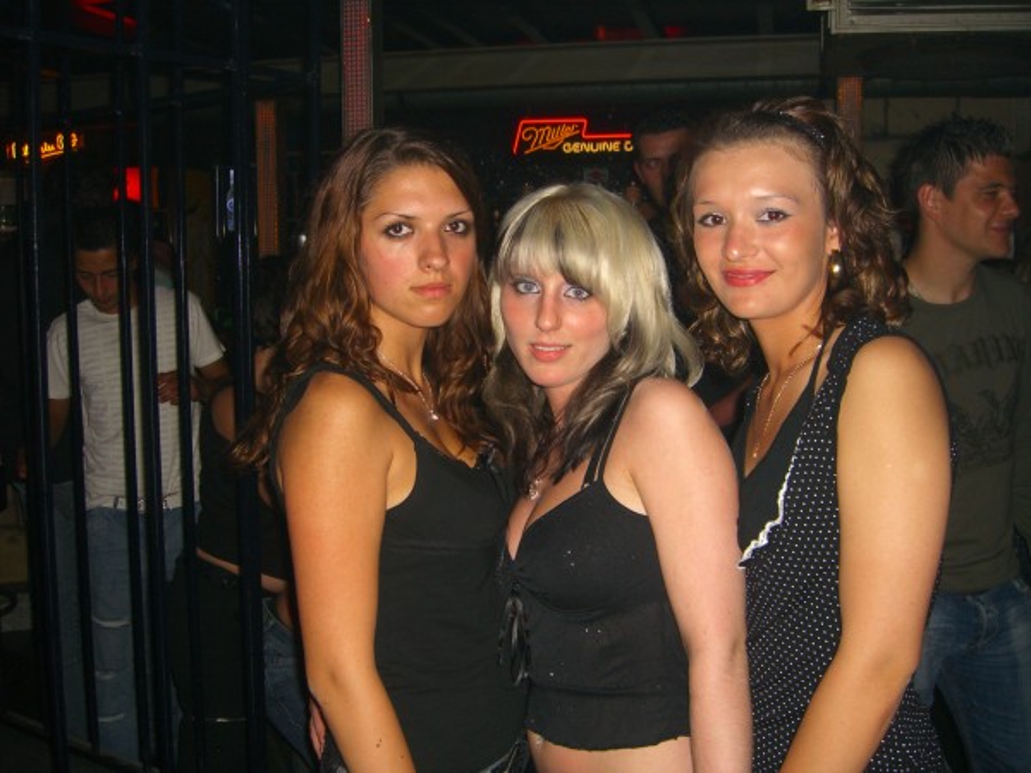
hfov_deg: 49.0
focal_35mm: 38
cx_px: 516
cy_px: 386
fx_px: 1132
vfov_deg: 37.7
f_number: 2.8
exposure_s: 1/60
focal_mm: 7.9
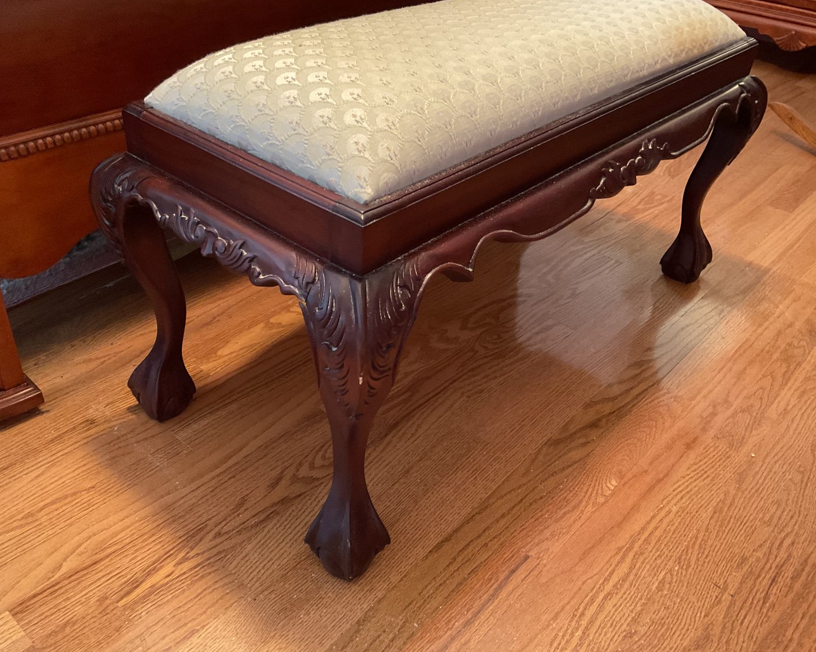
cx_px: 371
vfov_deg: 47.1
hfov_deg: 57.1
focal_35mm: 31
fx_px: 749
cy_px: 330
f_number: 1.8
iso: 320
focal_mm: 3
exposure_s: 1/30
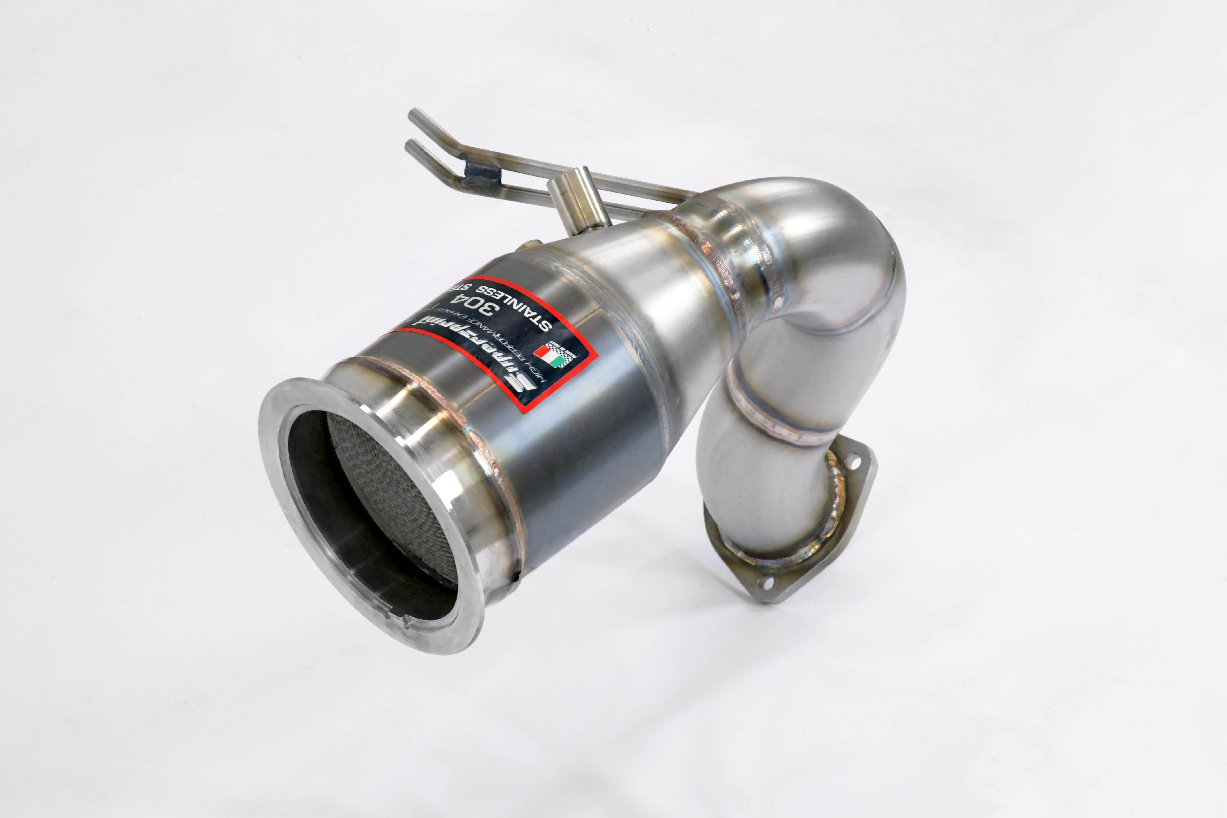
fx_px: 4328
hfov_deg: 16.1
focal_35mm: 127
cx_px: 614
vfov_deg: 10.8
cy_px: 409
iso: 4000
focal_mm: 85
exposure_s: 1/200
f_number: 14
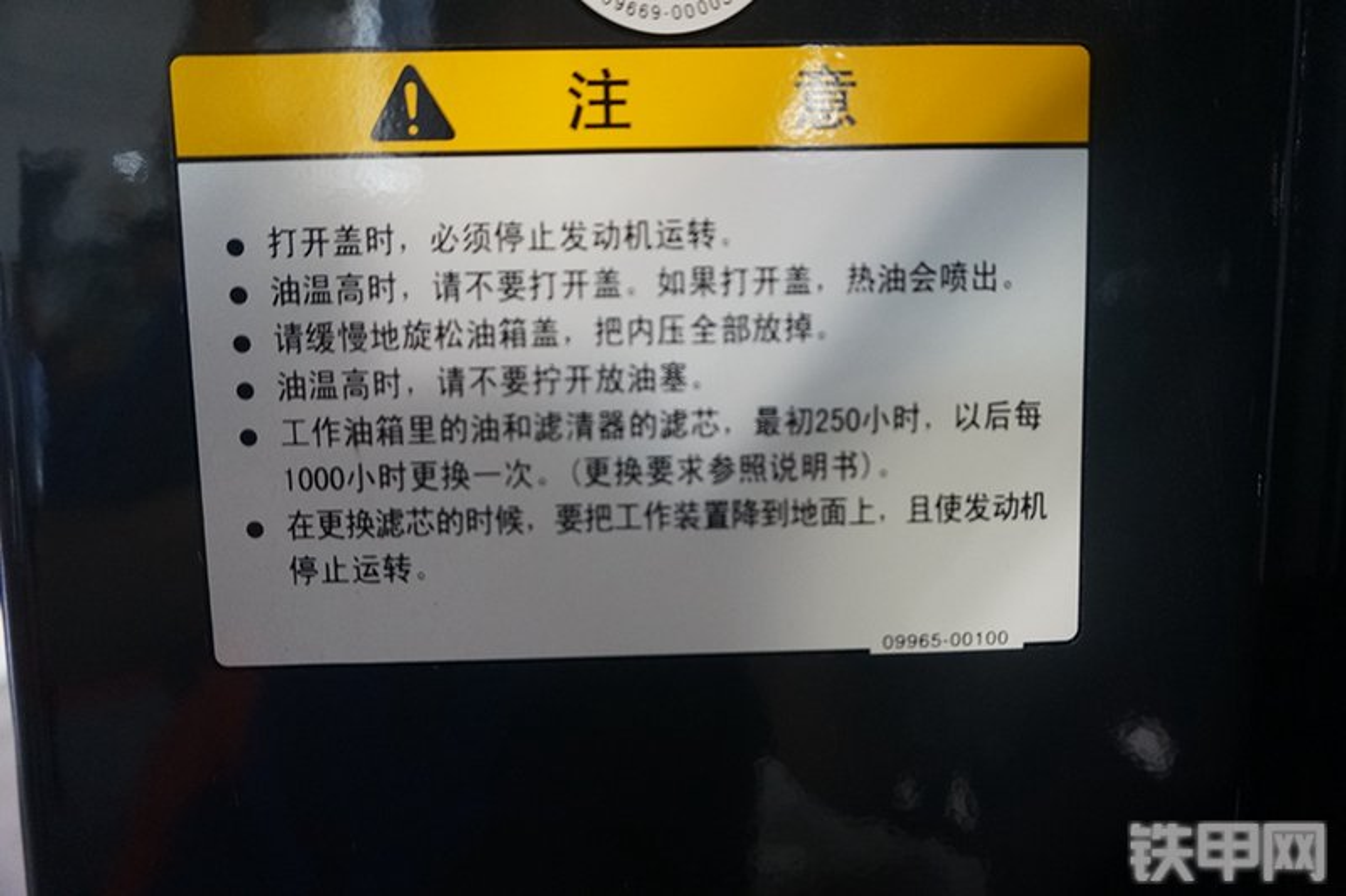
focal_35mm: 24
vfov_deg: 53.1
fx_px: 897
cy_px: 448
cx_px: 673
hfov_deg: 73.8
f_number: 4
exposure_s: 1/60
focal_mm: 16
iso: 1250
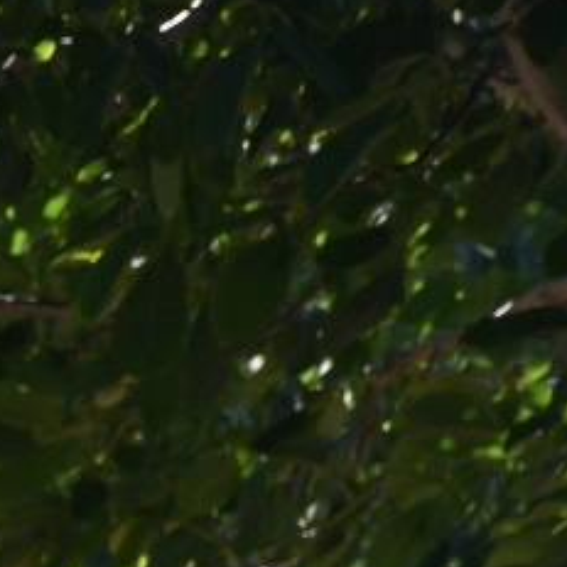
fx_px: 16118
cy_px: 1117
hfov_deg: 2.0
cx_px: -925
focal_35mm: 870
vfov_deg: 2.0
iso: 100
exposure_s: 1/80
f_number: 5.6
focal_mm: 105
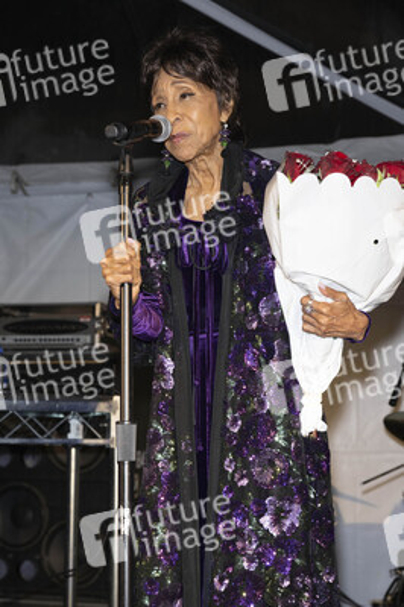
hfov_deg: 20.6
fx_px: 1113
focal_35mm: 66
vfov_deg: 30.5
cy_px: 304
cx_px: 202
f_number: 5.6
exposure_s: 1/200
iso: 800
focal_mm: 66
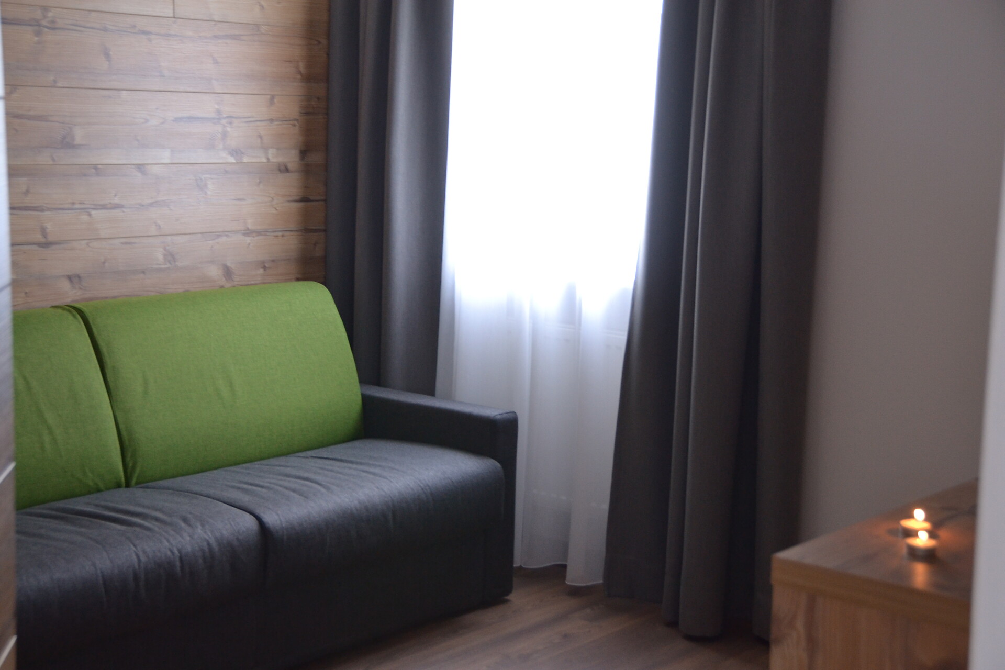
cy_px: 335
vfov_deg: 25.1
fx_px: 1507
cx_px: 502
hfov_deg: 36.9
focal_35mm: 54
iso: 800
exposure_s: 1/25
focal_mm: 36
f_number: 4.2
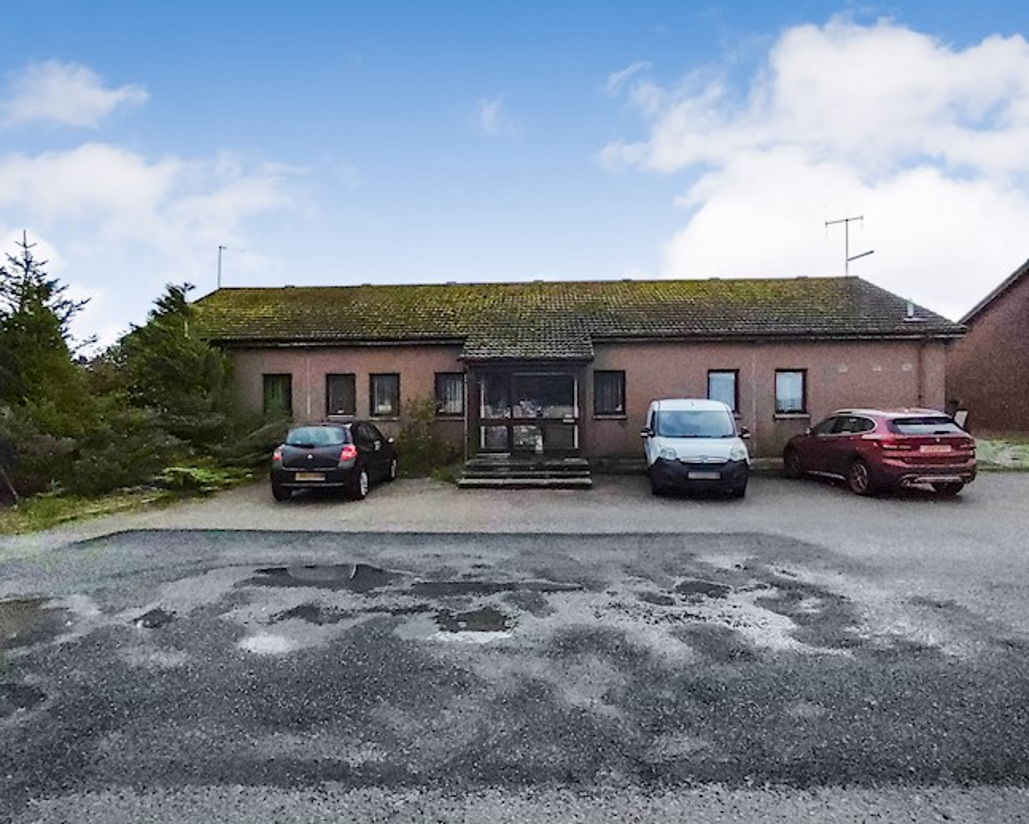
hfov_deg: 83.3
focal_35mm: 19
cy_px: 413
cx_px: 515
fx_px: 579
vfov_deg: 70.9
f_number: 2.2
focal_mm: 1.68
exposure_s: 1/3500
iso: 50
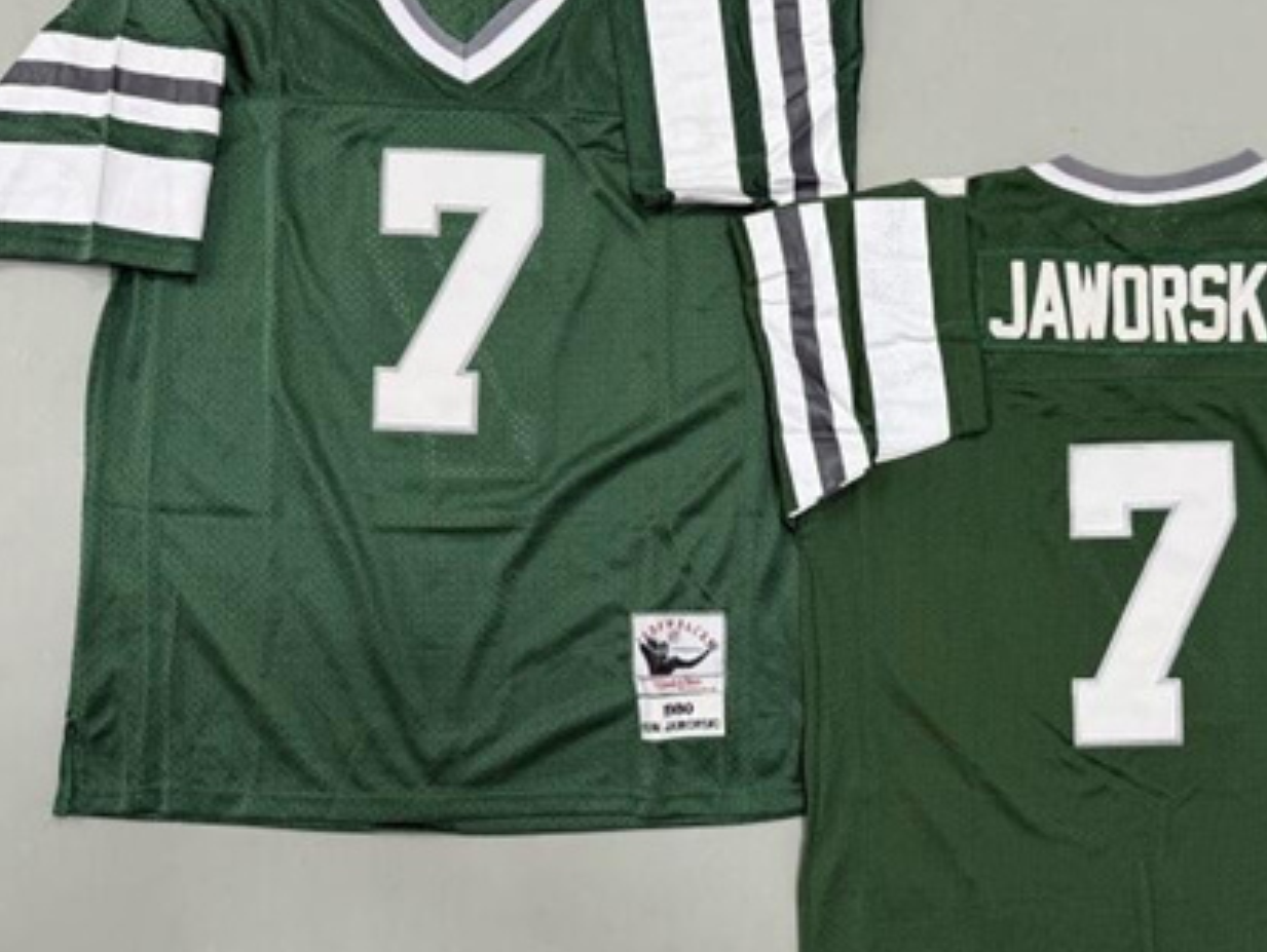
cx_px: 811
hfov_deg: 51.9
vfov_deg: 40.8
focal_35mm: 35
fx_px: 1282
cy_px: 487
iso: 125
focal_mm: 6.76
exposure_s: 1/50
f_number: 1.78
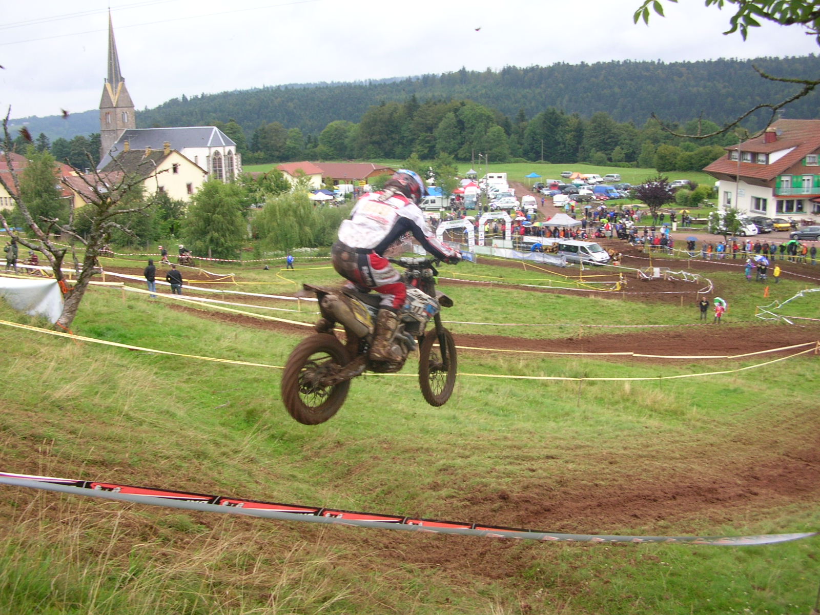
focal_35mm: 35
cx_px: 410
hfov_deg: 52.6
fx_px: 829
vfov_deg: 40.7
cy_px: 308
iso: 50
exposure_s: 1/253
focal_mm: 5.8
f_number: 2.8
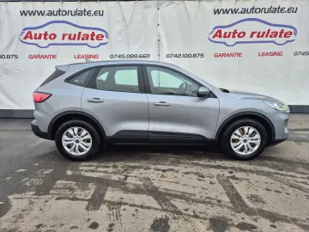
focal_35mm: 23
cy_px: 116
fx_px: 205
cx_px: 154
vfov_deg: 58.9
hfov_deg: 73.9
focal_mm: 5.4
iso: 100
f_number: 1.8
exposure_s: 1/180
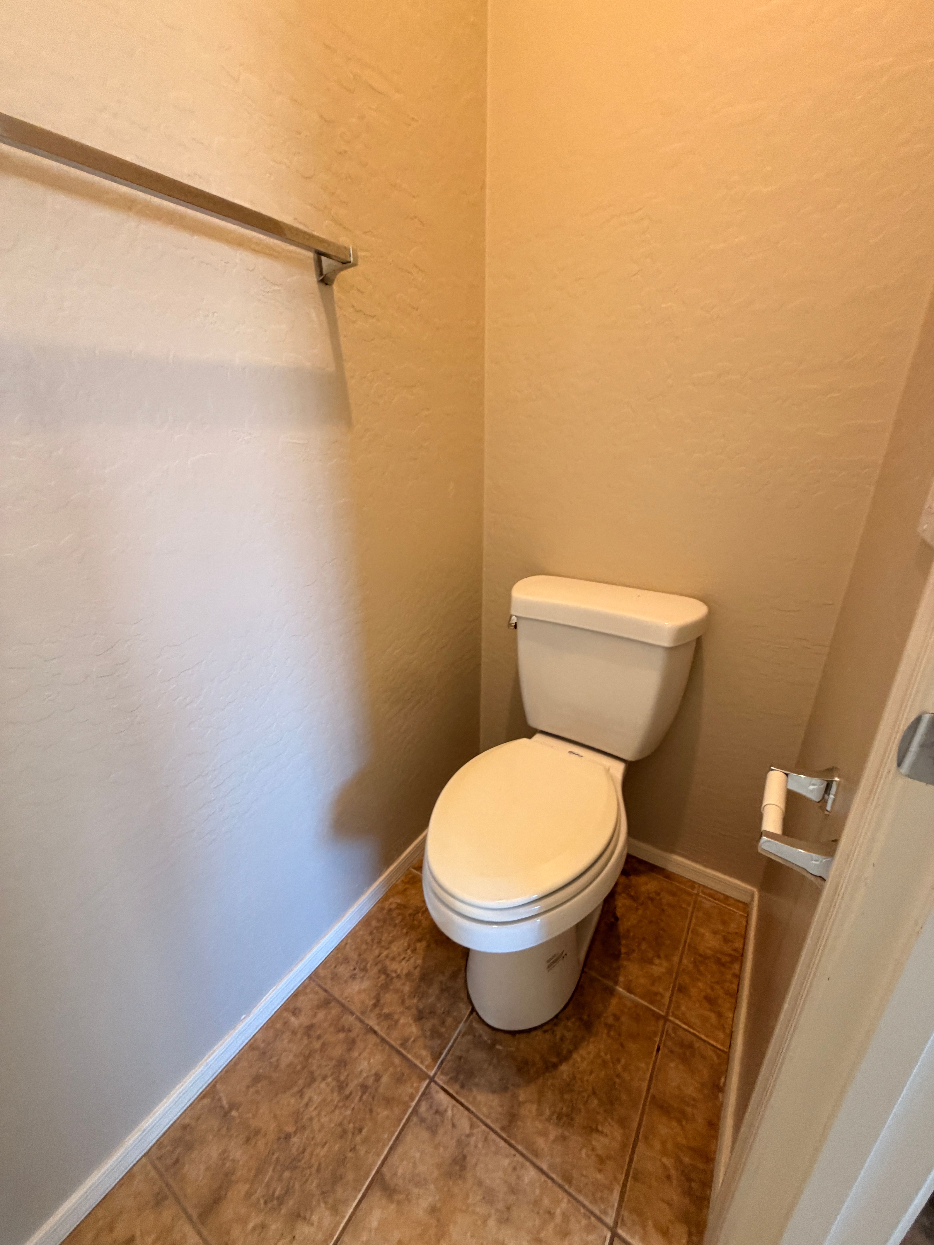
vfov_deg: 102.1
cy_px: 622
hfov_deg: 85.7
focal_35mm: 14
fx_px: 504
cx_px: 467
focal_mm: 2.22
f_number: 2.2
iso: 250
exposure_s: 1/60
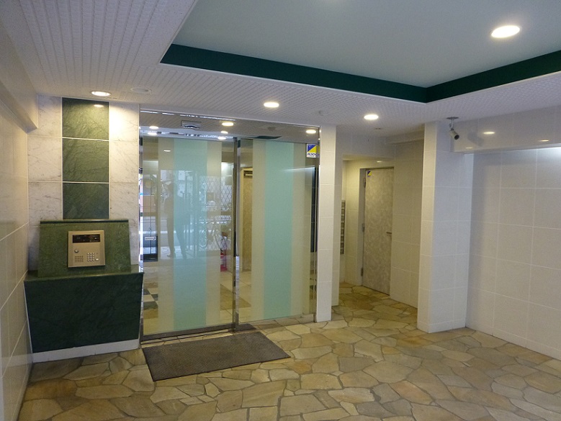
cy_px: 210
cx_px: 280
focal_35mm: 24
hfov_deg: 71.6
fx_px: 389
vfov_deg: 56.9
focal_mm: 4.3
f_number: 3.3
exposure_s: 1/20
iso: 400
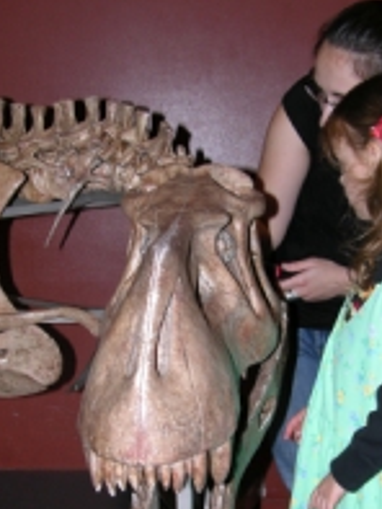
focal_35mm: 71
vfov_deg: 27.0
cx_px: 235
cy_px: 380
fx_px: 1044
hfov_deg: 20.7
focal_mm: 8.9
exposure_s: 1/60.1
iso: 50
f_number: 2.8
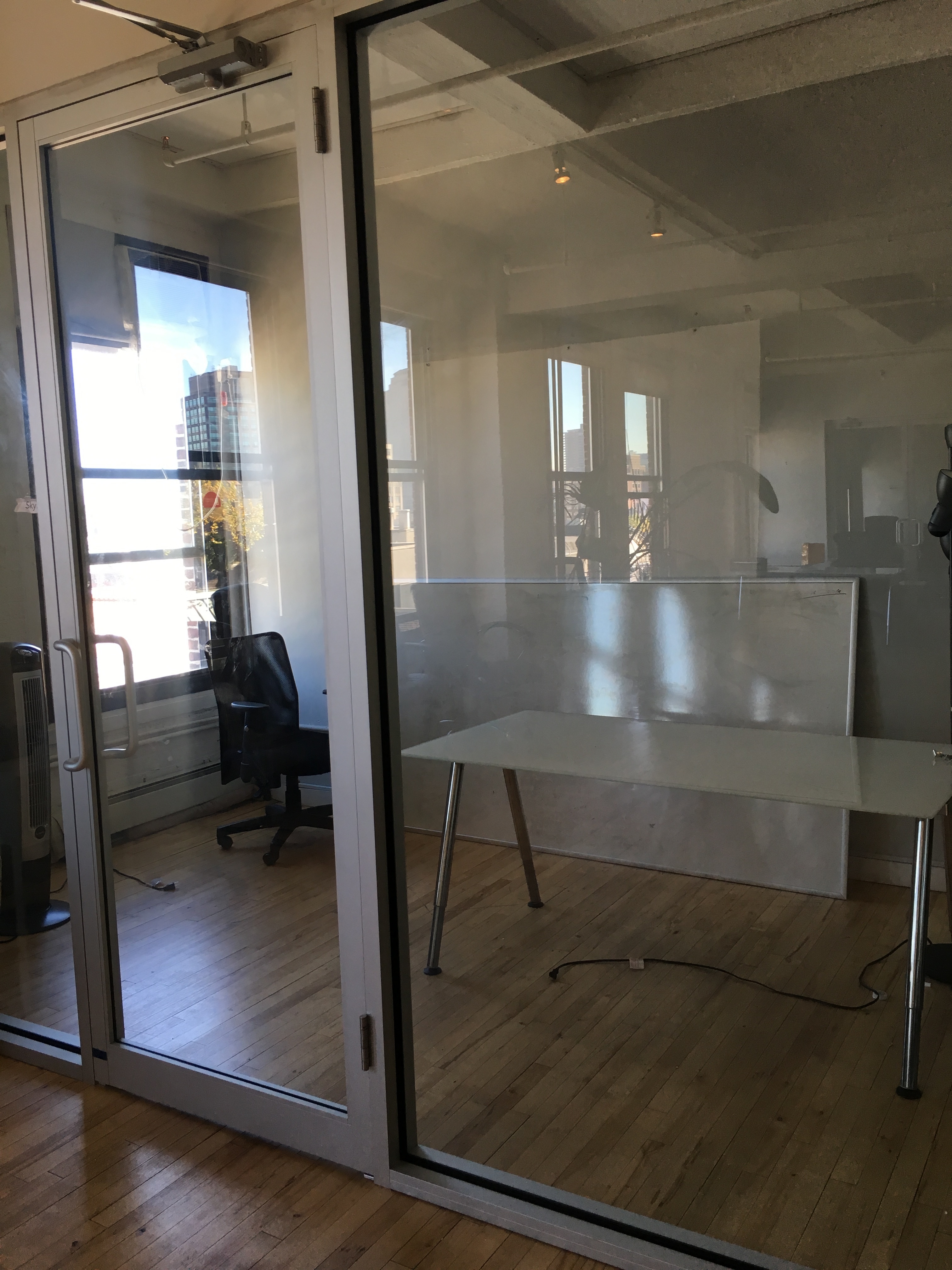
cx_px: 476
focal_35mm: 29
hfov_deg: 48.2
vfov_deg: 61.7
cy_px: 635
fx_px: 1063
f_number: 2.2
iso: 25
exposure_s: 1/40
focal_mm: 4.15
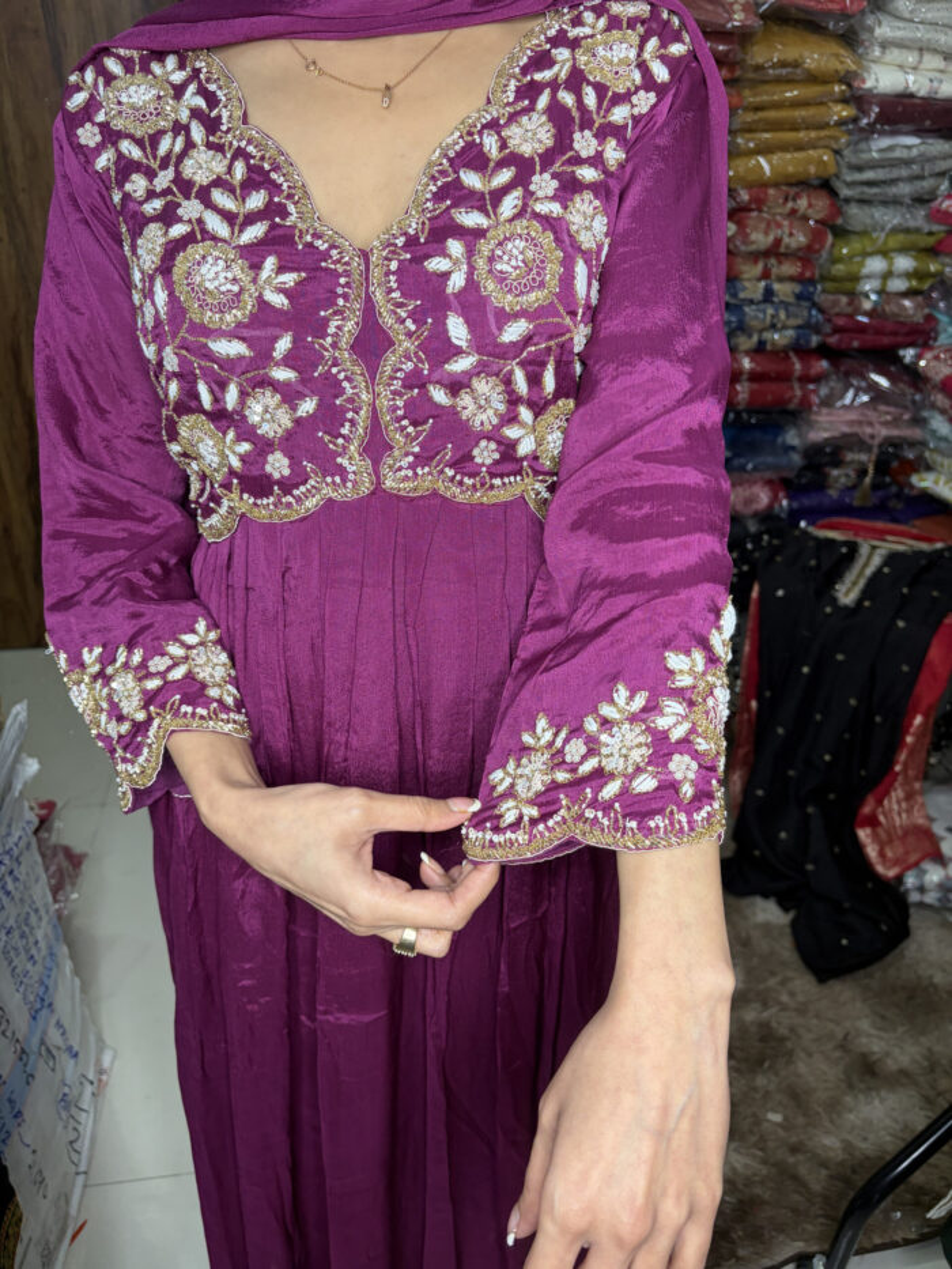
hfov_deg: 53.1
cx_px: 476
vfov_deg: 67.3
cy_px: 634
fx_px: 953
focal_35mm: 26
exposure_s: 1/50
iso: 100
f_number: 1.6
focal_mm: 5.96
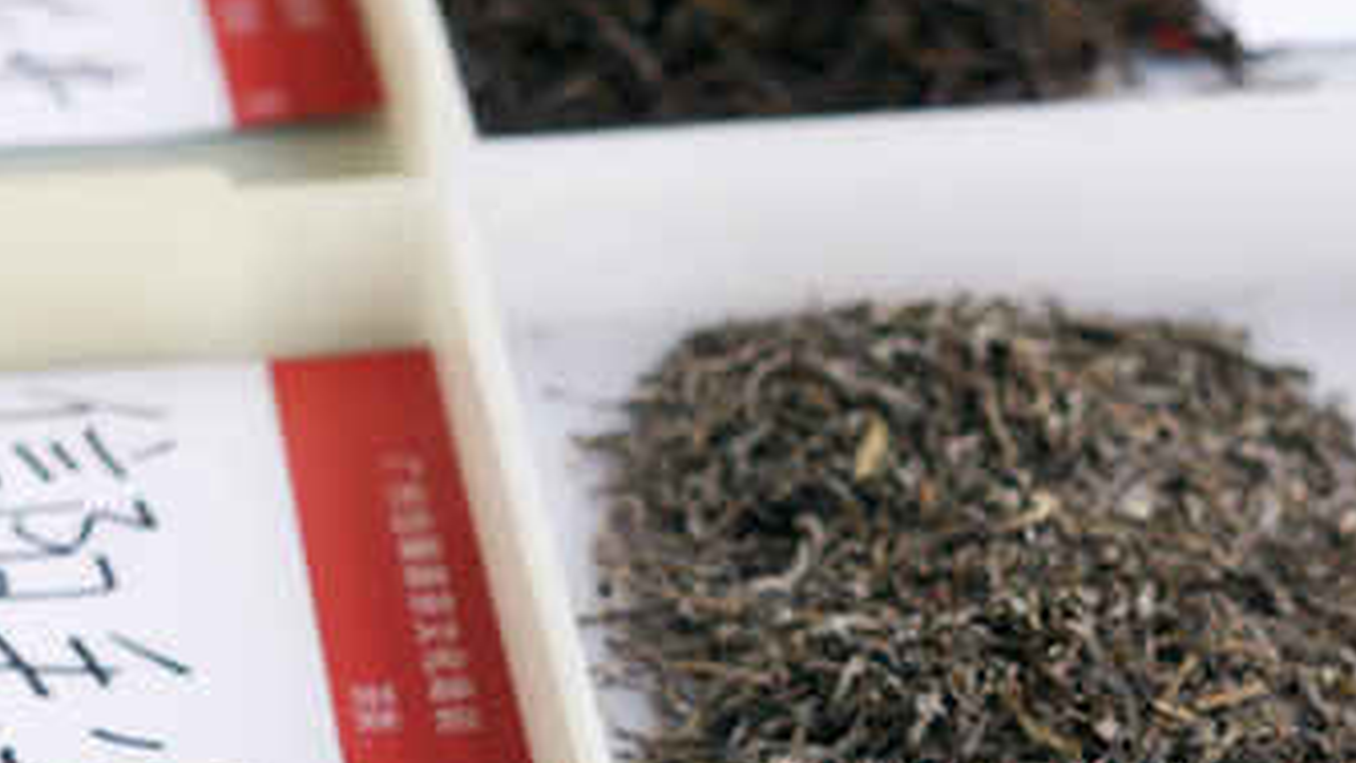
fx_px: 6724
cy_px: 733
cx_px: 339
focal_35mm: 187
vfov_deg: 6.5
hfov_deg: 11.5
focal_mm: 50
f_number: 4
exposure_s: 1/80
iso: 200
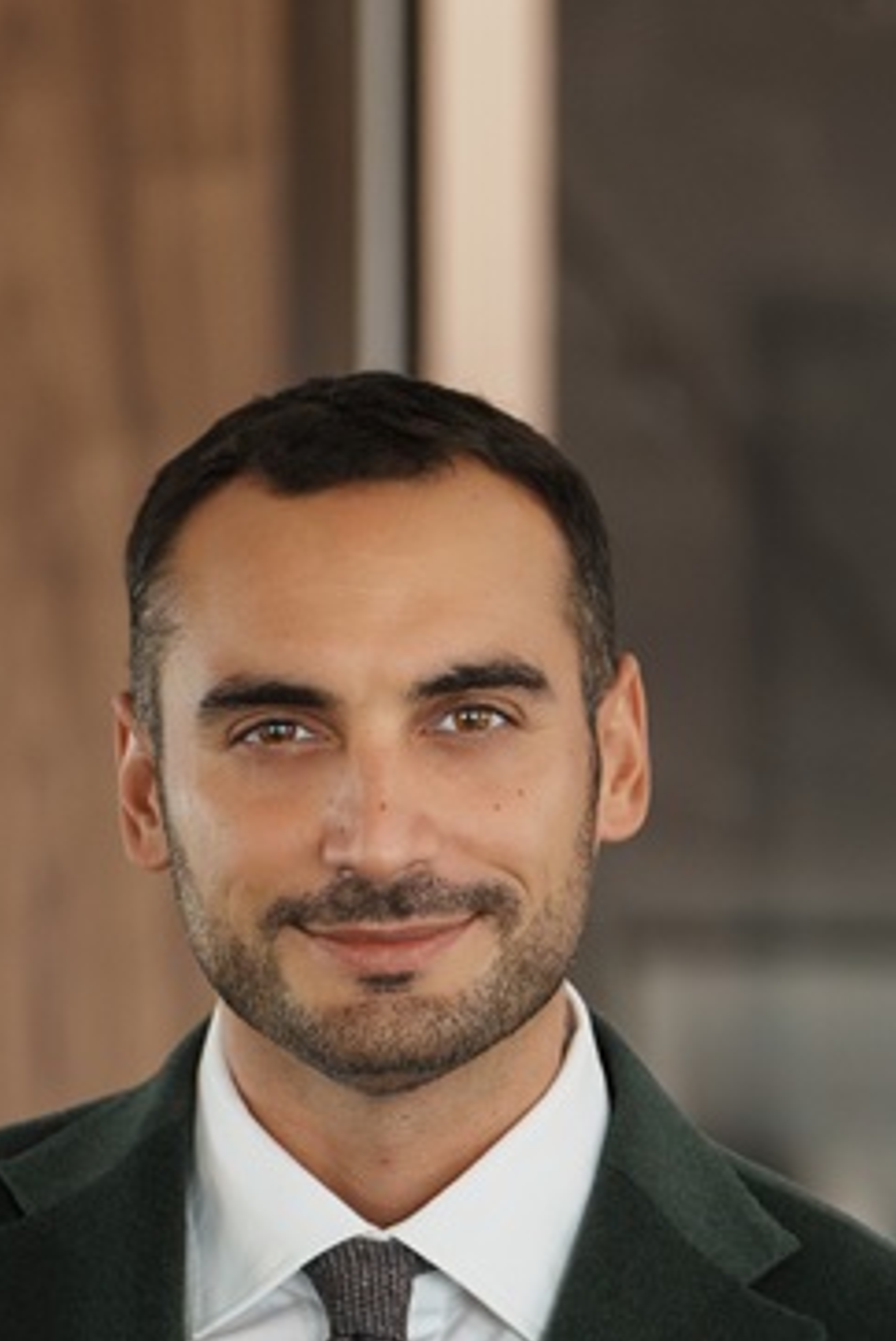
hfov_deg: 4.6
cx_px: 337
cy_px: 1495
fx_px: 11215
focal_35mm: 301
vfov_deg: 6.8
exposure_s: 1/200
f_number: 2.8
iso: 2000
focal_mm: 91
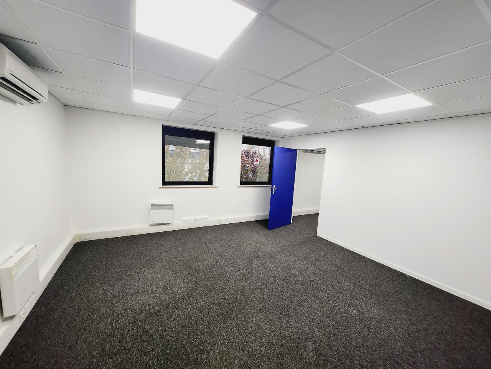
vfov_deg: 89.9
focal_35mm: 13
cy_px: 184
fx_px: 184
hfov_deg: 106.2
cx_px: 246
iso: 100
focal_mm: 1.74
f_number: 2.2
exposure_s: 1/50
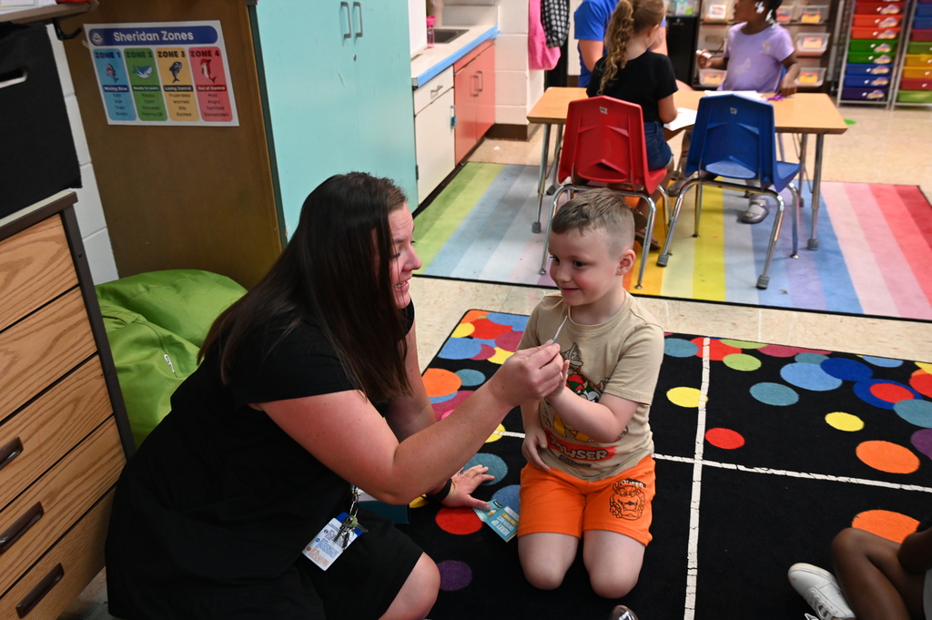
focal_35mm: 31
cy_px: 310
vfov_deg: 42.3
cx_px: 466
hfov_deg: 60.3
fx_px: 802
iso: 3200
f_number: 4
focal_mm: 31
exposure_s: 1/100
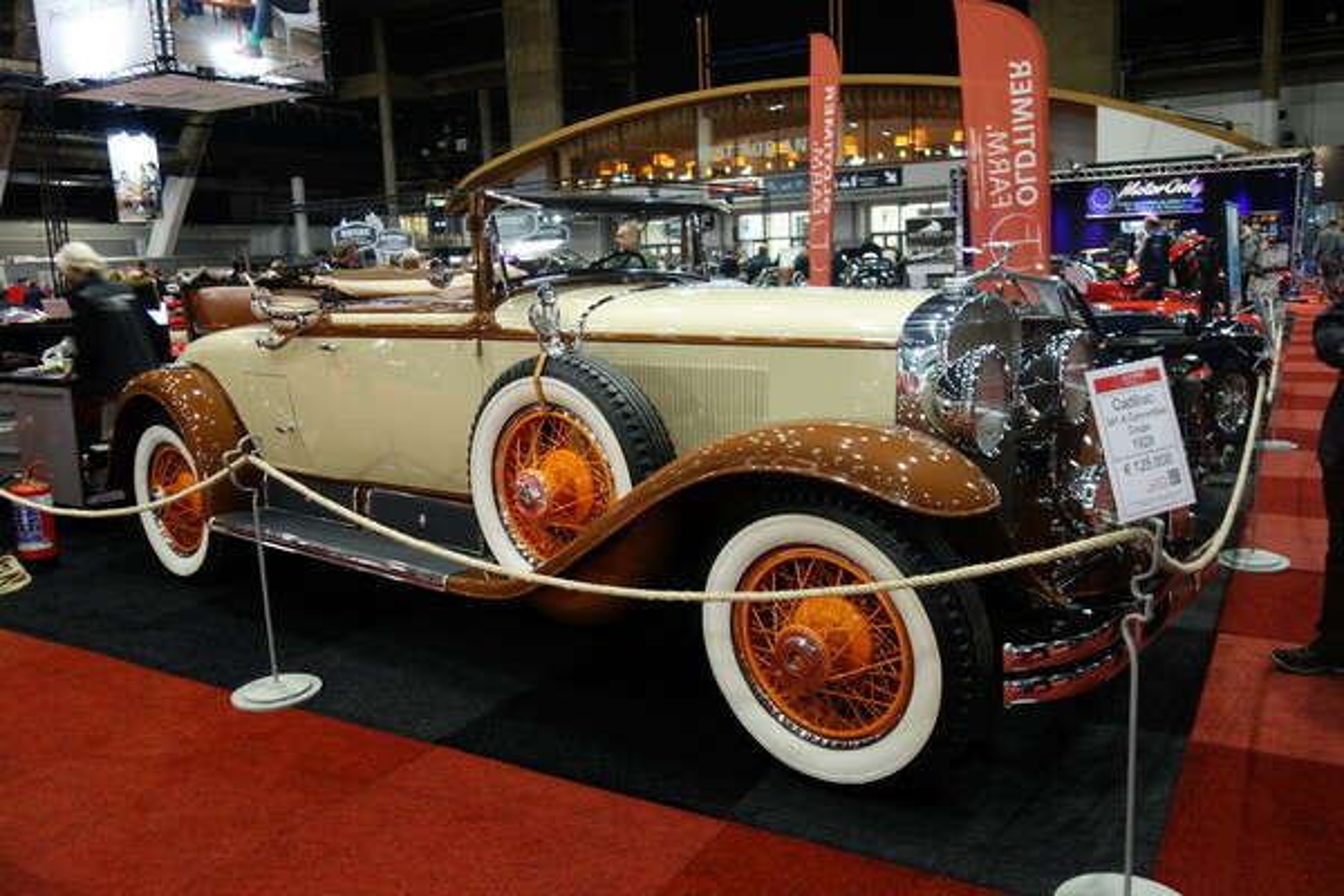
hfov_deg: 65.5
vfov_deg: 46.4
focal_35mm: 28
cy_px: 448
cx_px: 672
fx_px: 1045
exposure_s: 1/30
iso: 200
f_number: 1.8
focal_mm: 10.4
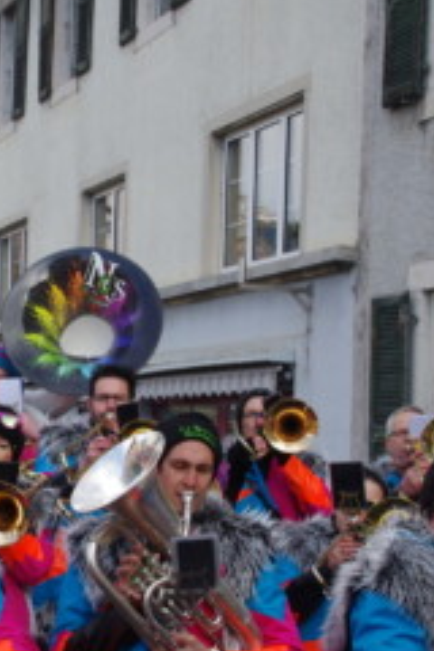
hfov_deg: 13.1
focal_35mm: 103
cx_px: 8
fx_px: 1863
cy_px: 384
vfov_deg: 19.8
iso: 200
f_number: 11
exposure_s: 1/125
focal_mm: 33
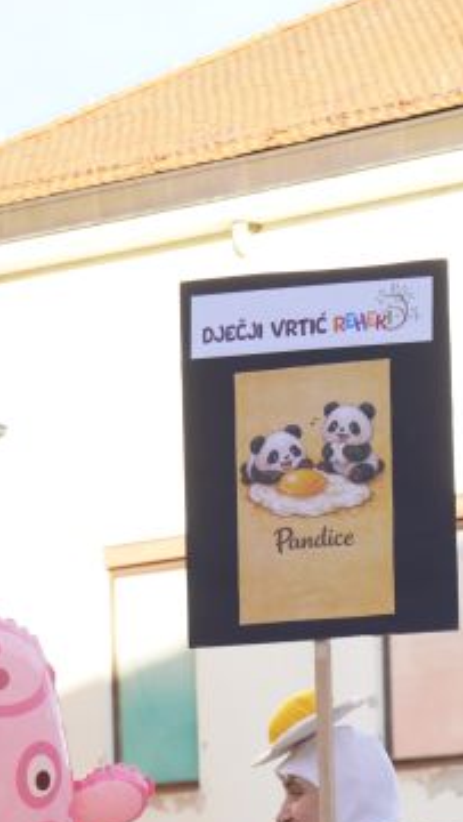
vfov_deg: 17.0
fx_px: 2577
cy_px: 1071
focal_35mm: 118
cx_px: 639
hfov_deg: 10.0
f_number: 4
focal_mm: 27.4
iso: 160
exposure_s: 1/200
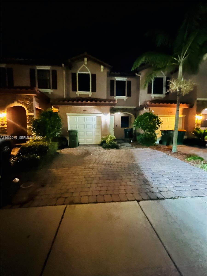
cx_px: 104
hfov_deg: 89.9
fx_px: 104
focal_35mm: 13
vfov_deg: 106.2
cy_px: 138
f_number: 1.8
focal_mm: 1.57
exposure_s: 1/8
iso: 2500
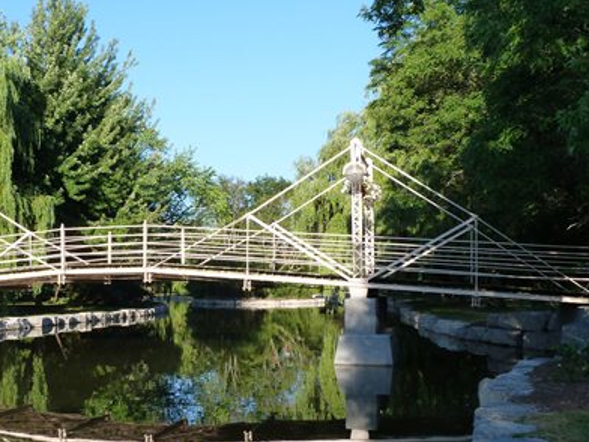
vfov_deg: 29.6
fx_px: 834
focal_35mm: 49
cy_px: 274
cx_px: 152
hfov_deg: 38.0
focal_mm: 5.3
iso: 125
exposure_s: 1/250
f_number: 4.5
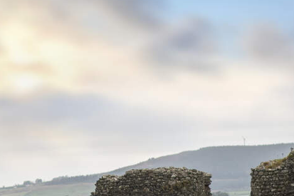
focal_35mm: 326
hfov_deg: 6.3
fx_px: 2663
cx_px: 55
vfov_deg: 4.2
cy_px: 156
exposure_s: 1/320
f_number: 2.2
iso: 400
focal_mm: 85
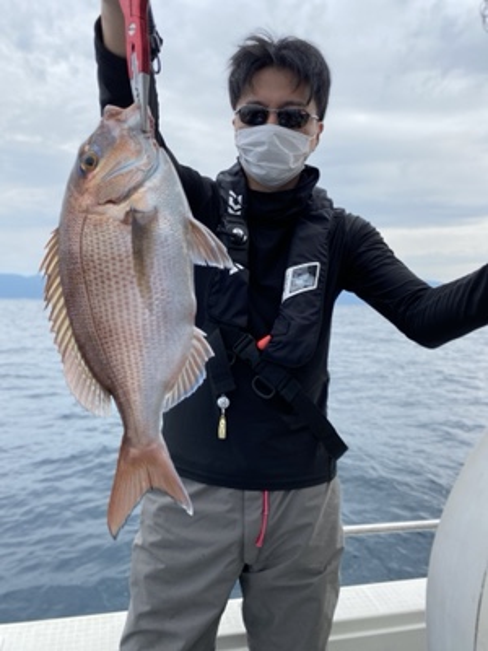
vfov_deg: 67.3
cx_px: 244
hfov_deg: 53.1
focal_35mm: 26
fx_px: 489
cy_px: 326
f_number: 1.8
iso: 32
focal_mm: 4.25
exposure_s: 1/1429
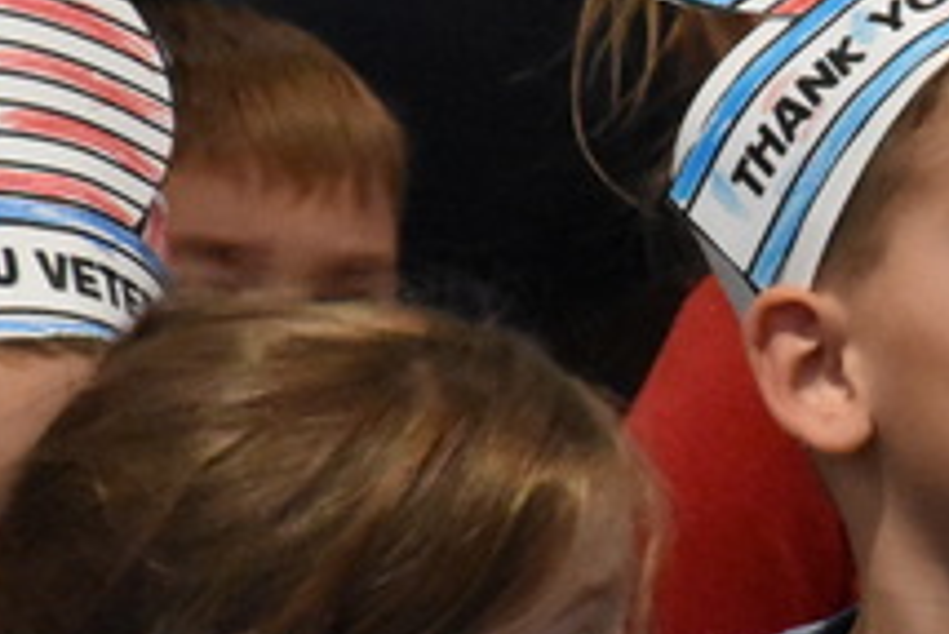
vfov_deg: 1.4
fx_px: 26510
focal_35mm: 1005
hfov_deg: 2.0
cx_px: 1277
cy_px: 228
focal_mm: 140
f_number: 5.6
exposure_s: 1/320
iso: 6400
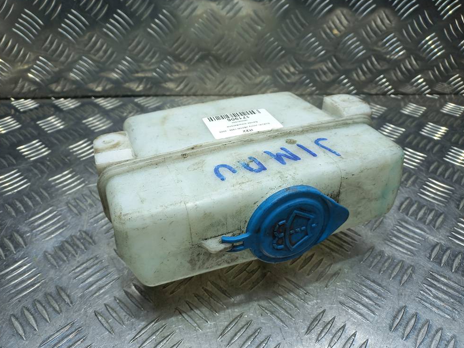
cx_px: 235
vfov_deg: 53.0
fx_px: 348
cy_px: 175
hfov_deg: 67.3
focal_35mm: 26
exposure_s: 1/100
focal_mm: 4.6
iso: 50
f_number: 1.8
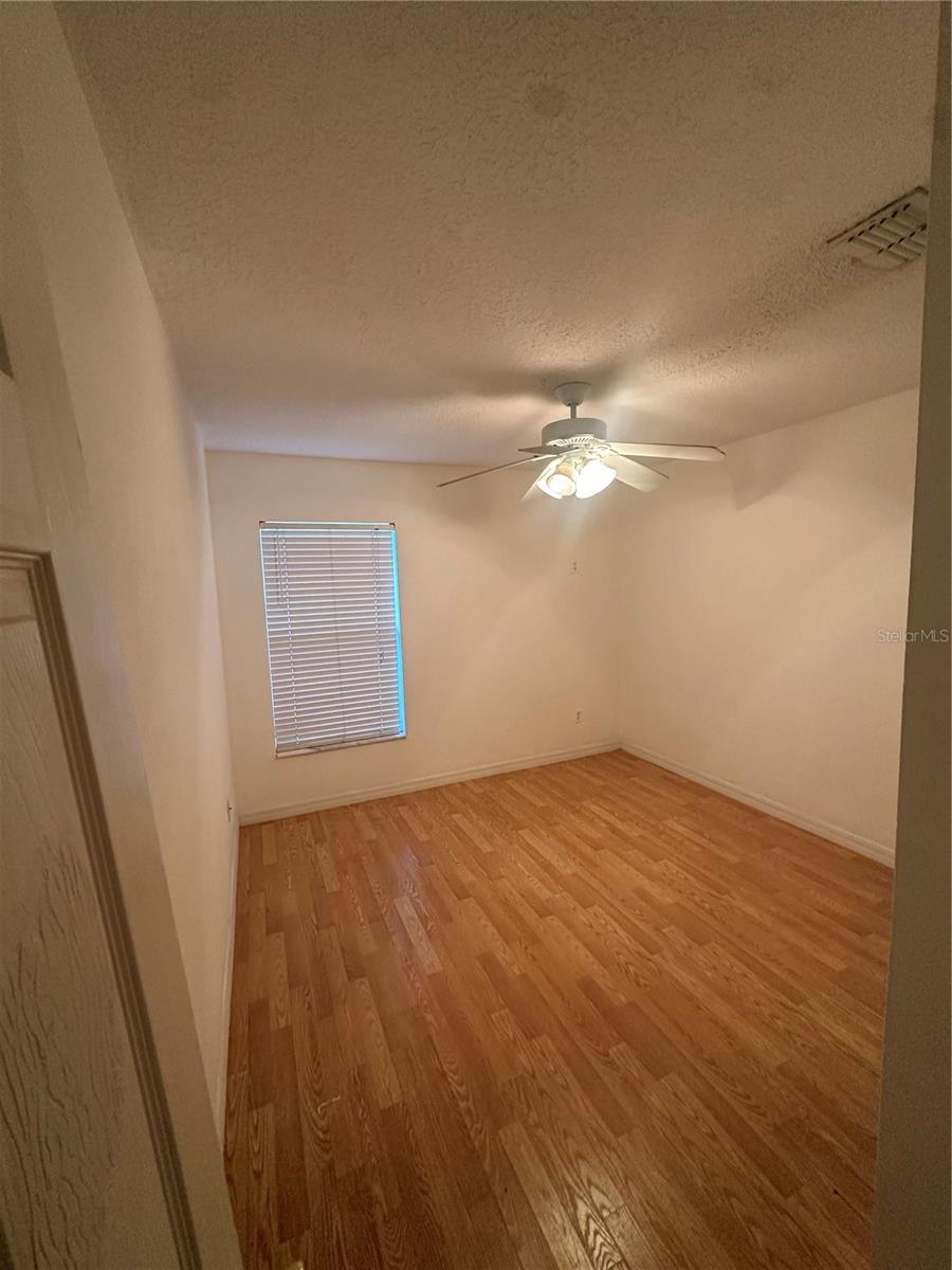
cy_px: 635
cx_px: 476
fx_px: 513
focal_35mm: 14
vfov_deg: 102.1
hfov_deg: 85.7
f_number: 2.2
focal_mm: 2.22
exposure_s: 1/60
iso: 320
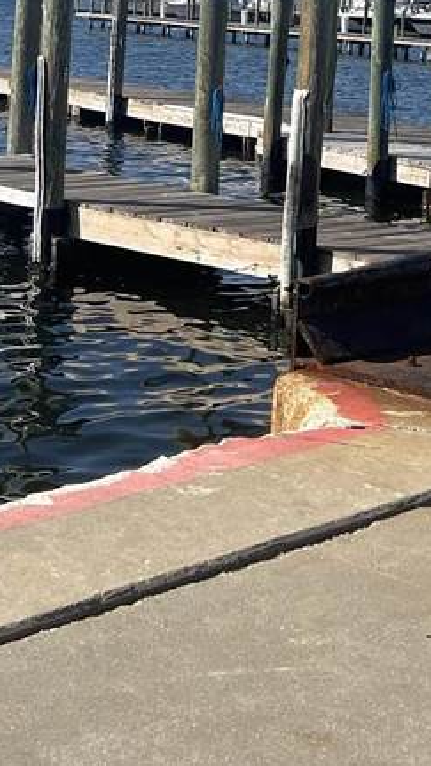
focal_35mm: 84
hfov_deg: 14.4
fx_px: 1707
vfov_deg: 23.8
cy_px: -66
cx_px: 138
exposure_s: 1/3968
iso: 50
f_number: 1.5
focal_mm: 5.7
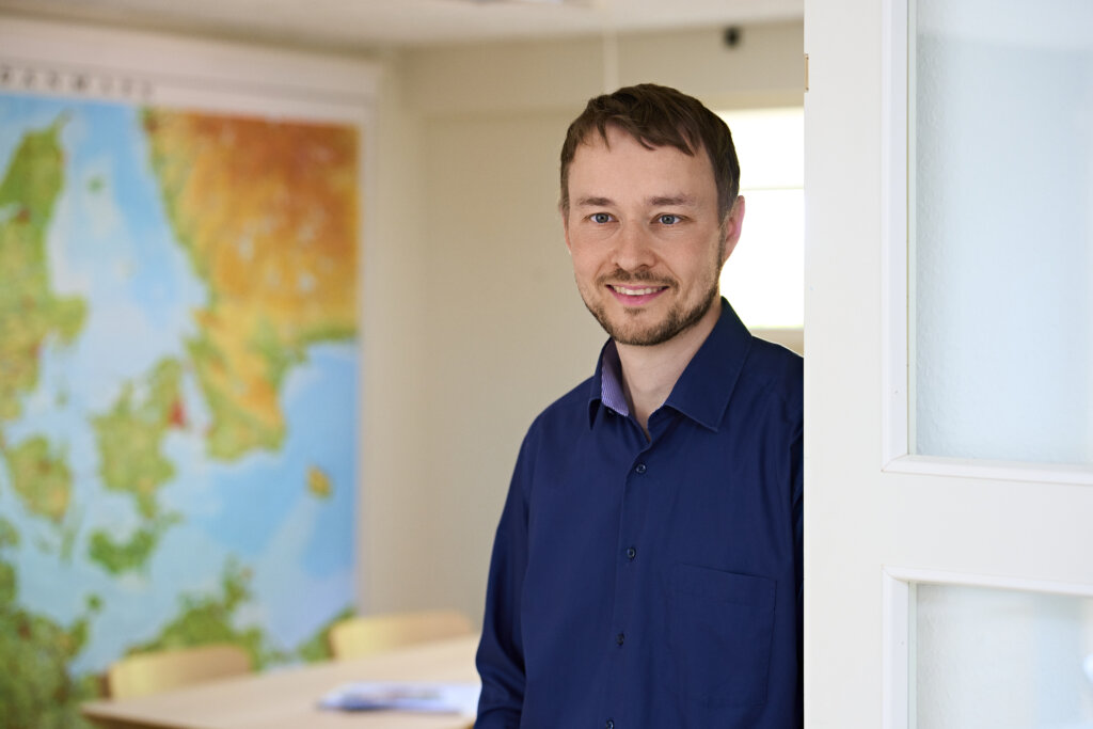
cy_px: 364
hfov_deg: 25.1
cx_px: 546
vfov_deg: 16.9
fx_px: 2459
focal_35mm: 81
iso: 800
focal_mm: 81
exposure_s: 1/160
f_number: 3.2
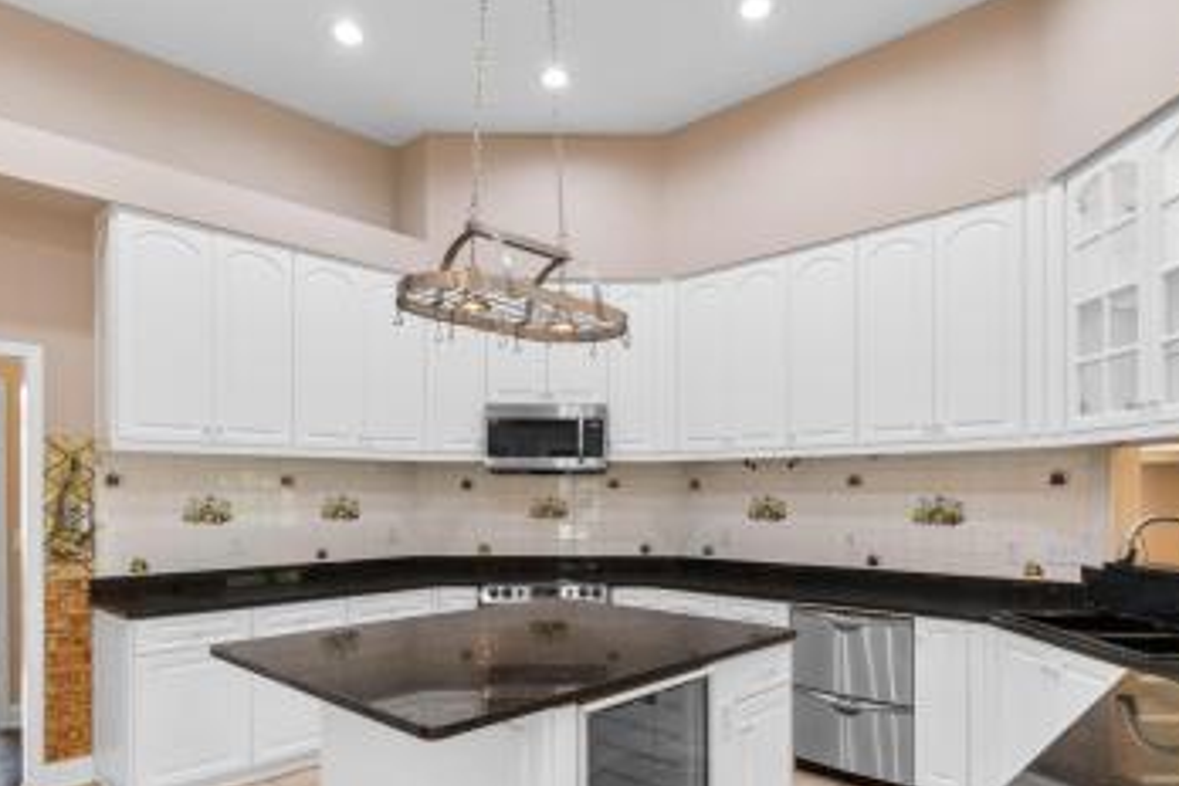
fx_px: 720
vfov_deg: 56.5
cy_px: 495
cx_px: 583
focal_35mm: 22
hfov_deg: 78.6
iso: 100
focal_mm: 11.5
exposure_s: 1
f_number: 4.8
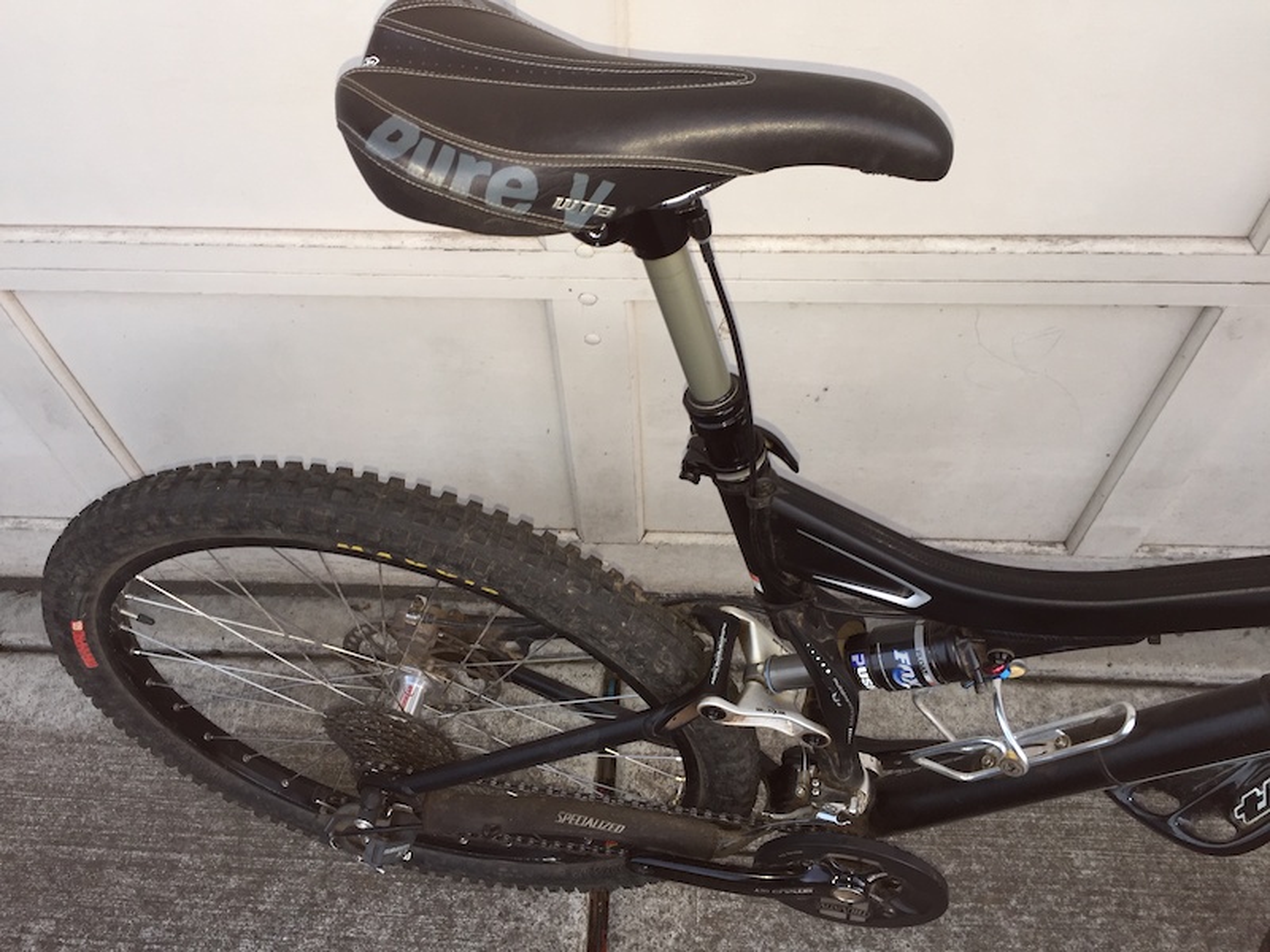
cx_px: 635
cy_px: 476
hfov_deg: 61.7
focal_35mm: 29
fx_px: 1064
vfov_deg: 48.2
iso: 40
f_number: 2.2
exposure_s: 1/30
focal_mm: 4.15
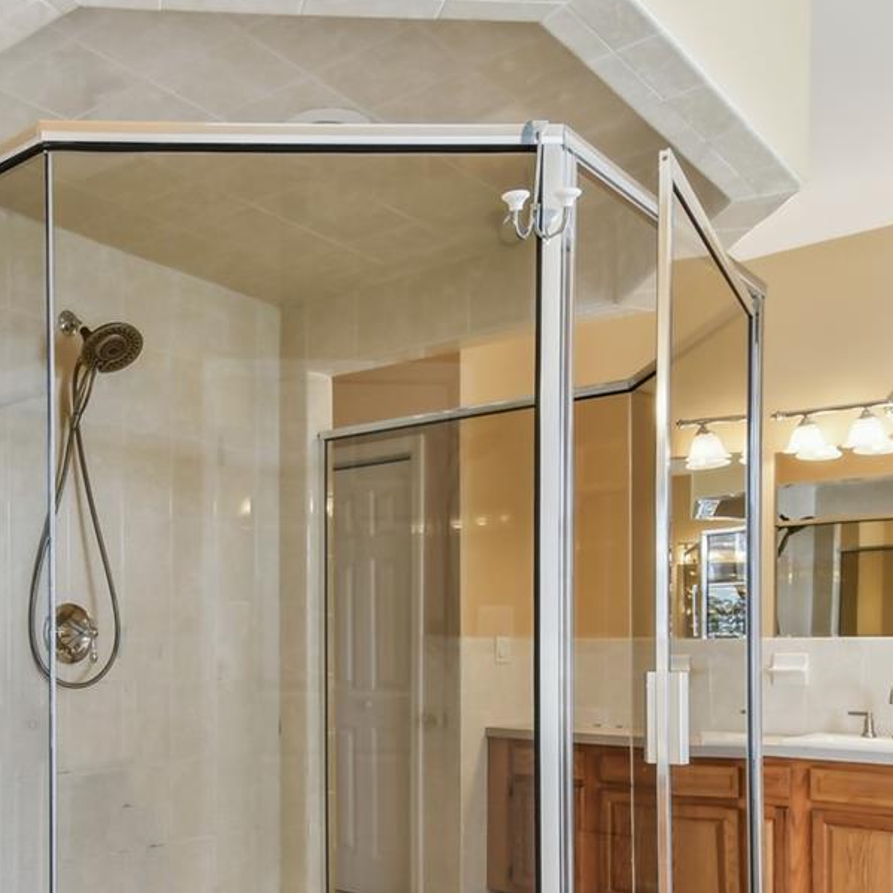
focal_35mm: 34
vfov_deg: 46.8
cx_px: 205
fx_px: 992
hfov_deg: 46.4
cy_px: 664
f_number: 7.1
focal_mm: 10
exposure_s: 1/8
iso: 100
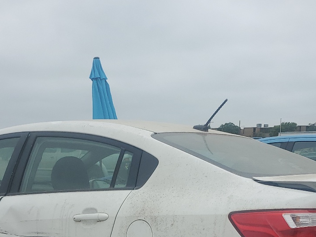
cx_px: 160
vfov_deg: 23.7
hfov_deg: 33.2
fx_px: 530
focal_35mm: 58
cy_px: 257
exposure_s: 1/400
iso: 50
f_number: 1.5
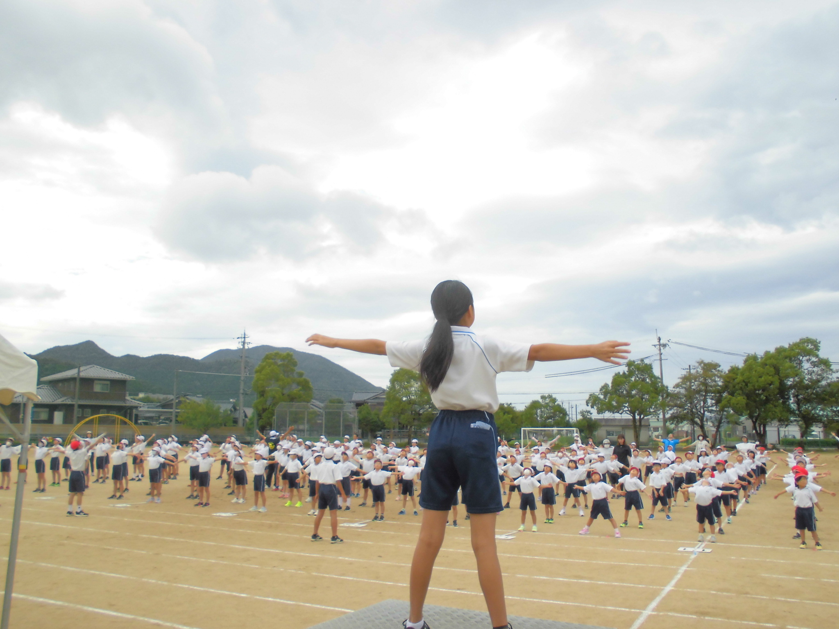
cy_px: 314
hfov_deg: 61.7
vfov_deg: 48.2
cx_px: 420
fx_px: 703
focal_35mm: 29
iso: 100
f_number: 3.7
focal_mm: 5.3
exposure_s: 1/320
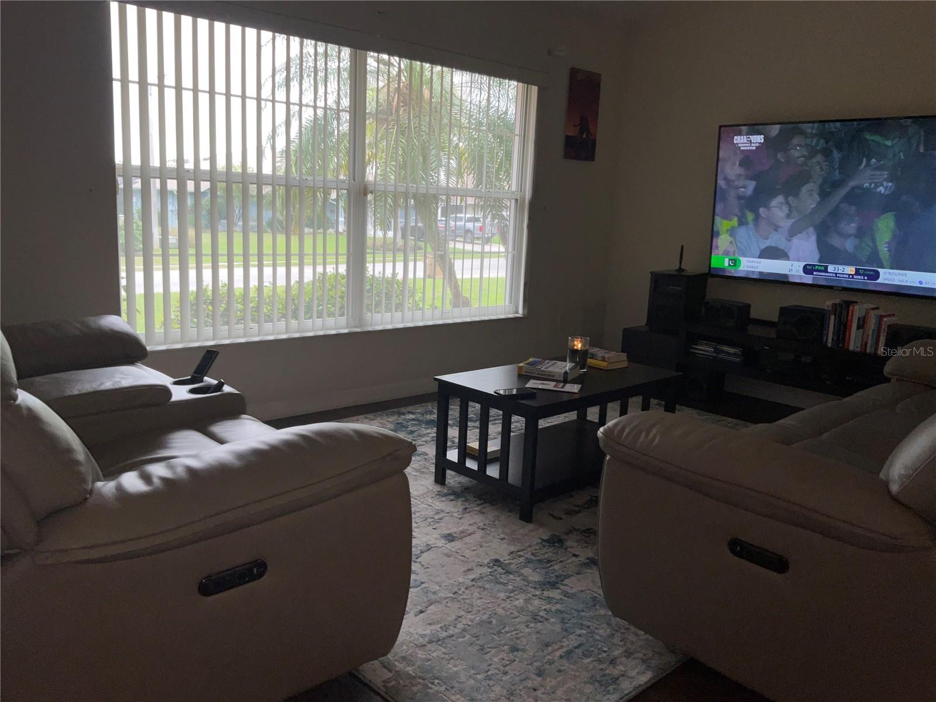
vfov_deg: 48.2
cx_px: 468
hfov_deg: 61.7
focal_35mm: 29
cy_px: 351
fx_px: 784
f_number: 1.8
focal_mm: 3
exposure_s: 1/105
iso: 16
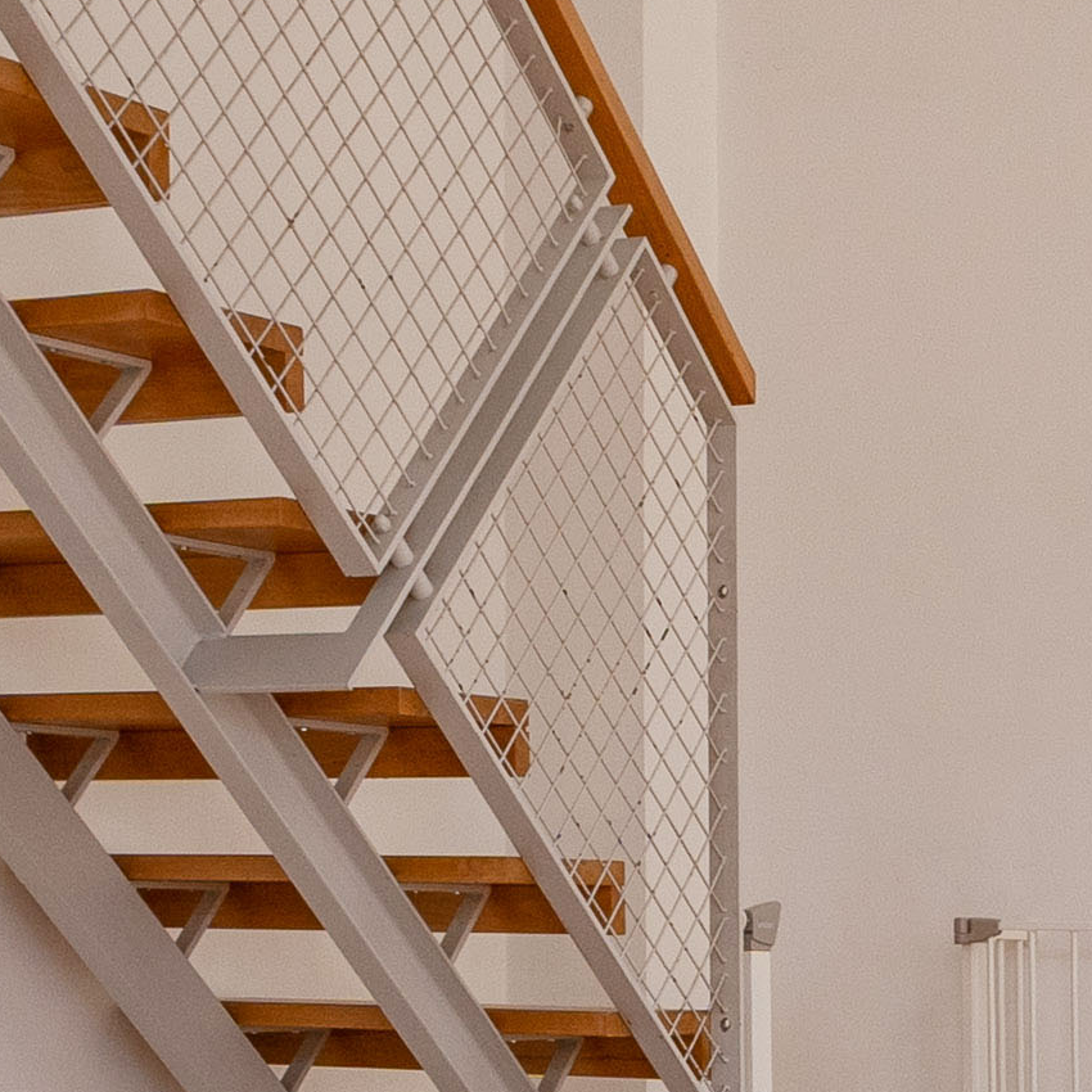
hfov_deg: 17.5
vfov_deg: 17.8
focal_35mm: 96
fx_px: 3426
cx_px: 1178
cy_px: 1039
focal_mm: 16
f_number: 8
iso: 320
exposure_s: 1/100
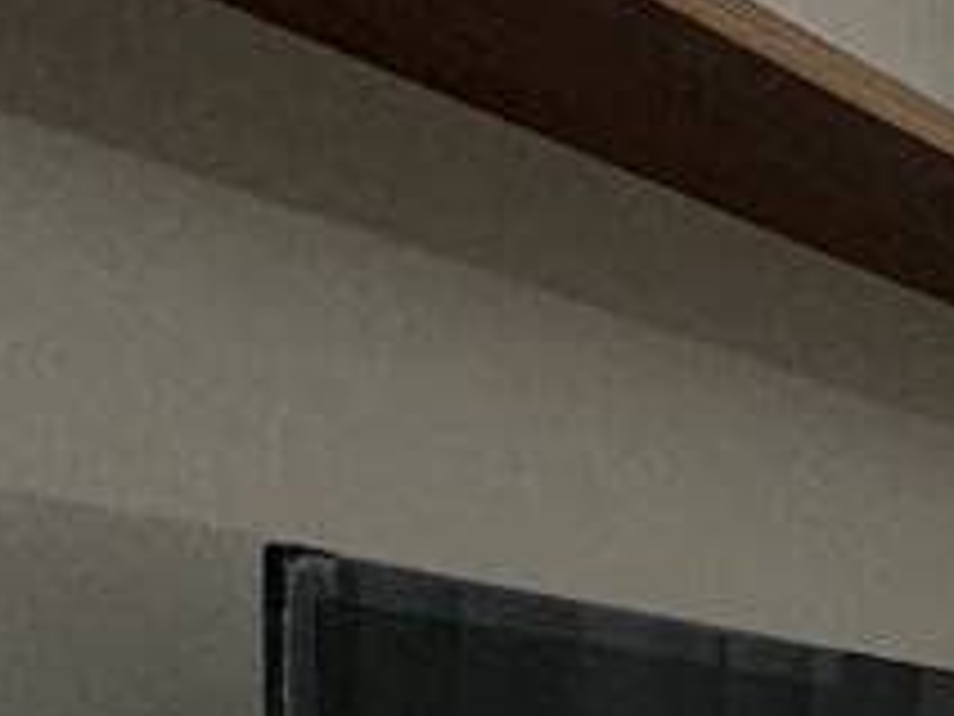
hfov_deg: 13.5
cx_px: 2412
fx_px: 2618
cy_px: 1333
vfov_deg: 13.7
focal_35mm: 95
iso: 250
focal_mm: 2.22
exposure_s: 1/120
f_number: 2.2
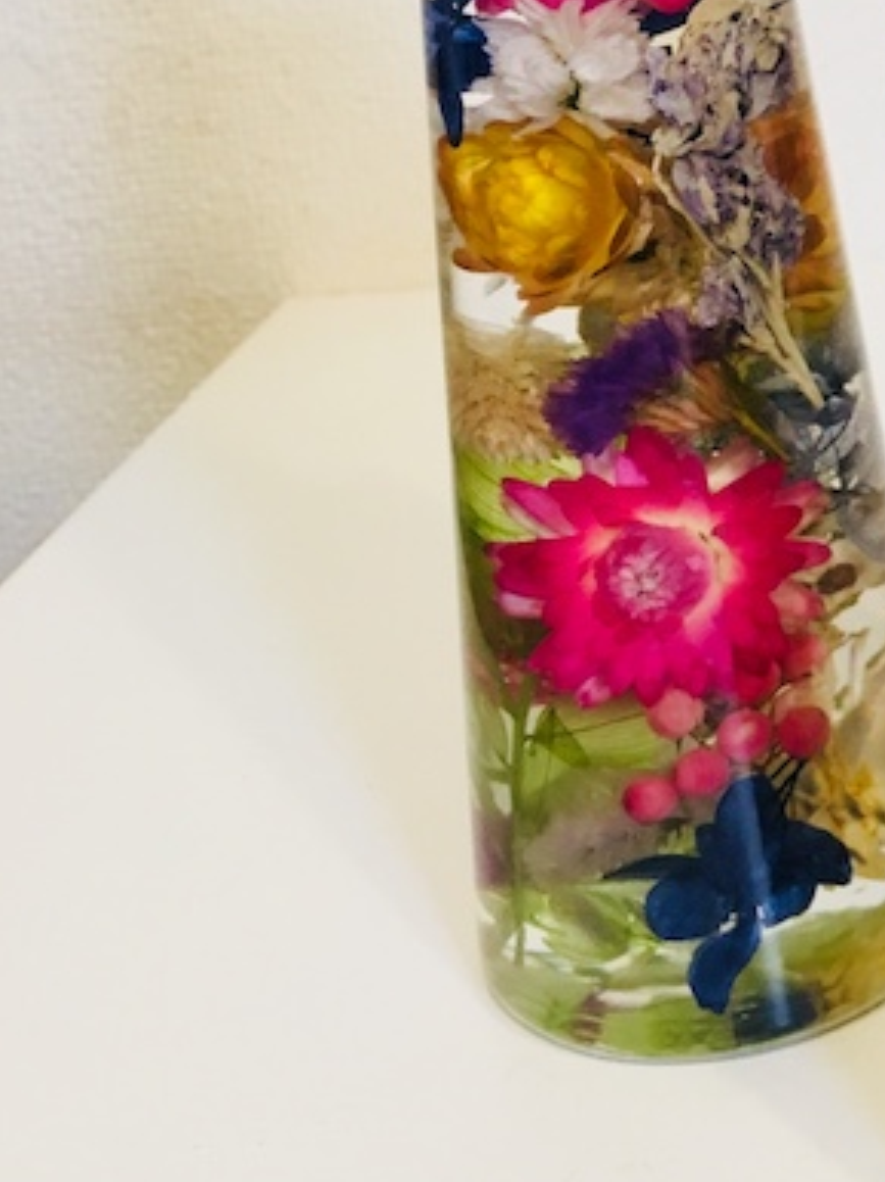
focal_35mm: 77
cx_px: 1124
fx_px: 2628
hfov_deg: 18.0
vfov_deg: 24.4
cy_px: 40
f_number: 2.2
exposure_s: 1/33
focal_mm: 4.15
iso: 125
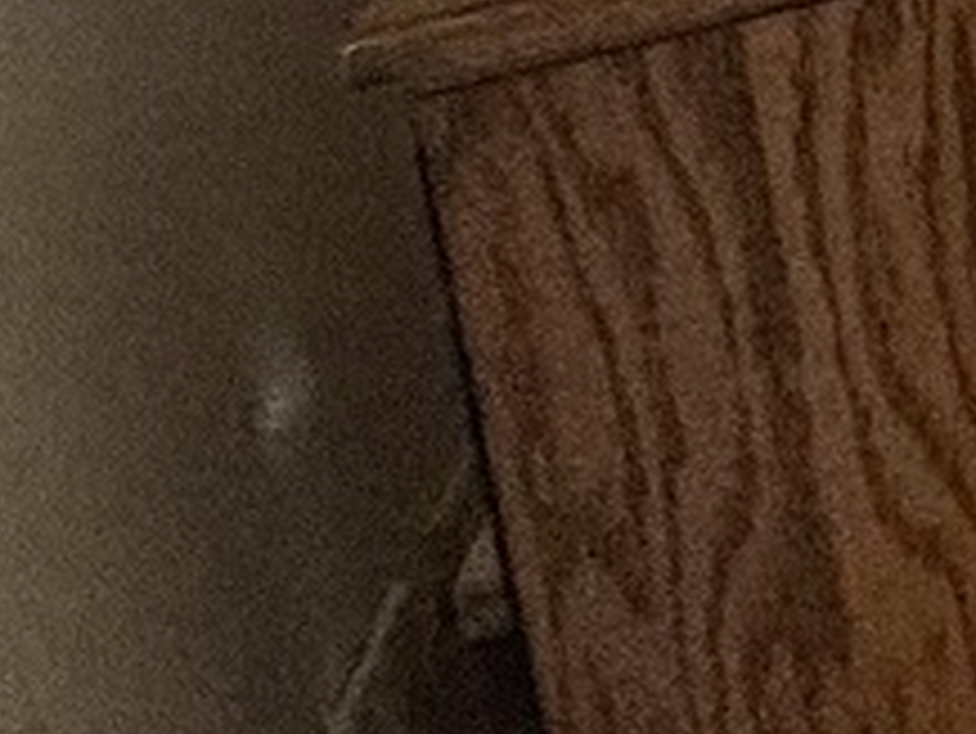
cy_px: -1180
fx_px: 2624
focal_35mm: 93
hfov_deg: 11.1
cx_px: 3022
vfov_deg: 11.9
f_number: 2.2
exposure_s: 1/120
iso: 160
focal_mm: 2.22
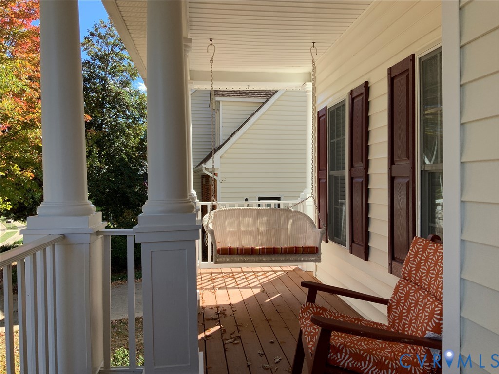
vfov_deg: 48.2
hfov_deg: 61.7
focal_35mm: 29
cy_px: 187
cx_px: 250
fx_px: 418
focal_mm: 3
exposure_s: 1/415
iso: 16
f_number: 1.8
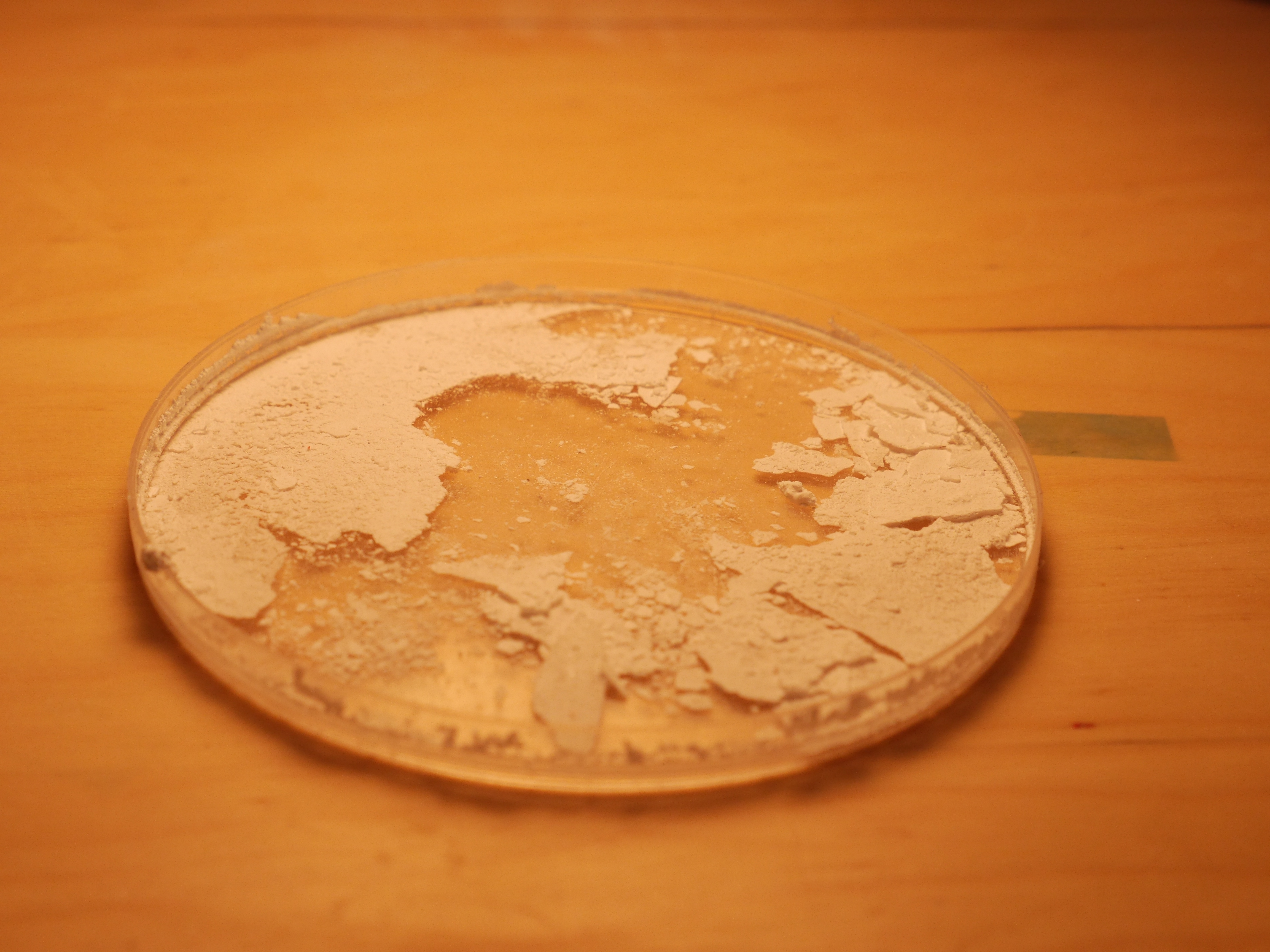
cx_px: 635
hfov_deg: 27.8
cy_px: 476
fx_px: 2568
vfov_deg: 21.0
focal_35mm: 70
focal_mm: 35
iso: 800
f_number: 6.3
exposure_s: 1/500
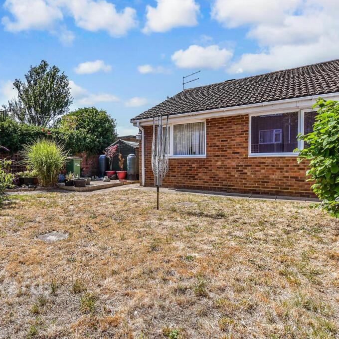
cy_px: 169
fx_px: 355
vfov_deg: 51.1
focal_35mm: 32
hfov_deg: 50.7
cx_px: 132
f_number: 8
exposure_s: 1/320
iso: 160
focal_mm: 17
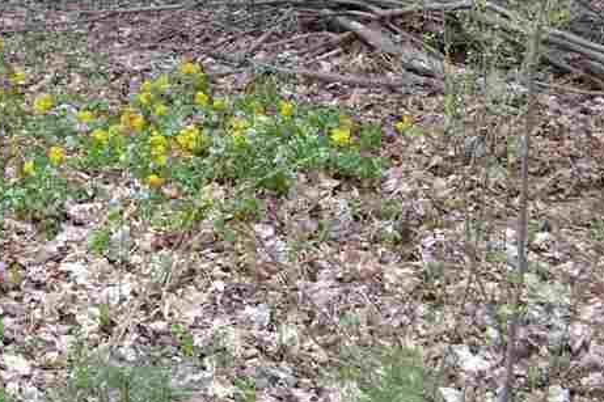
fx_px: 1258
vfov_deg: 16.9
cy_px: -143
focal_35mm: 75
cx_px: -185
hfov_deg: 23.7
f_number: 5.6
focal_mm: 18
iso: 100
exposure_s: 1/125
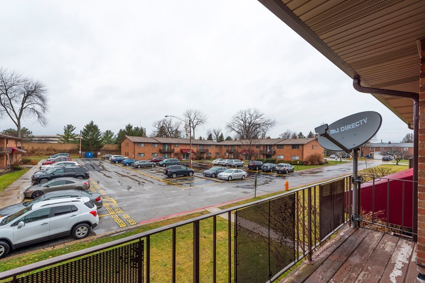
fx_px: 177
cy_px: 143
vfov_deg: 77.3
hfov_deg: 100.4
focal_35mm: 15
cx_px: 205
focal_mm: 14
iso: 200
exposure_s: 1/100
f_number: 9
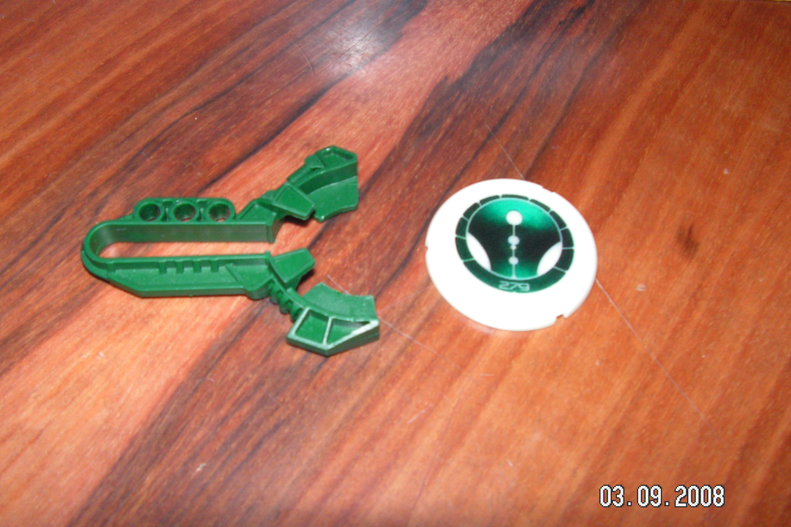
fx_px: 835
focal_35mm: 38
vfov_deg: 35.0
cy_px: 254
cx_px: 390
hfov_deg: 50.7
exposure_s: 1/40
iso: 200
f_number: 4.8
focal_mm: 6
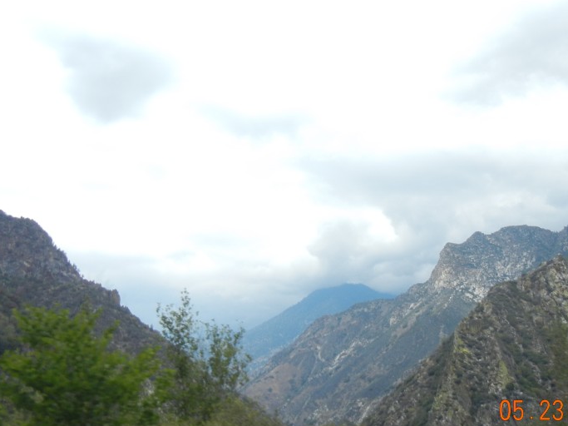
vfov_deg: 32.0
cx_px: 335
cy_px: 157
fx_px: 738
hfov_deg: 41.9
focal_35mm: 45
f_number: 7
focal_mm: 5.4
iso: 160
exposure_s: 1/275
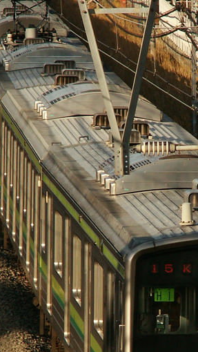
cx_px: 170
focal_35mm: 528
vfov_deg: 4.1
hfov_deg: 2.3
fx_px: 4927
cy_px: 230
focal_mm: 38.01
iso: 100
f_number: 5.6
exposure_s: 1/400
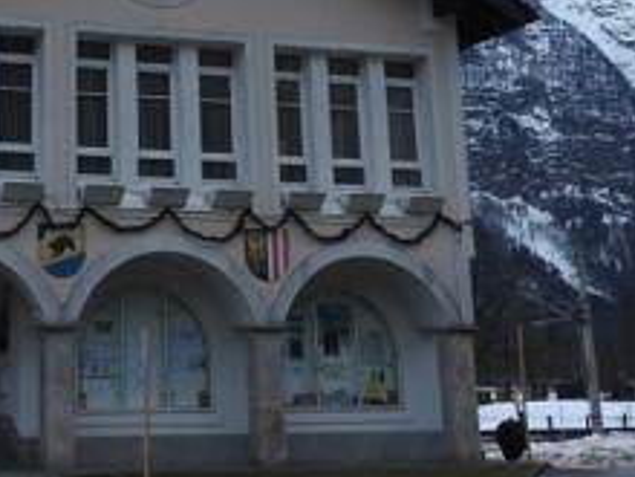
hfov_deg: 25.8
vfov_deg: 19.5
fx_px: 1339
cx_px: 61
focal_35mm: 73
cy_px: -16
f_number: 3.3
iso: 100
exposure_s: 1/1000
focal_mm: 4.3
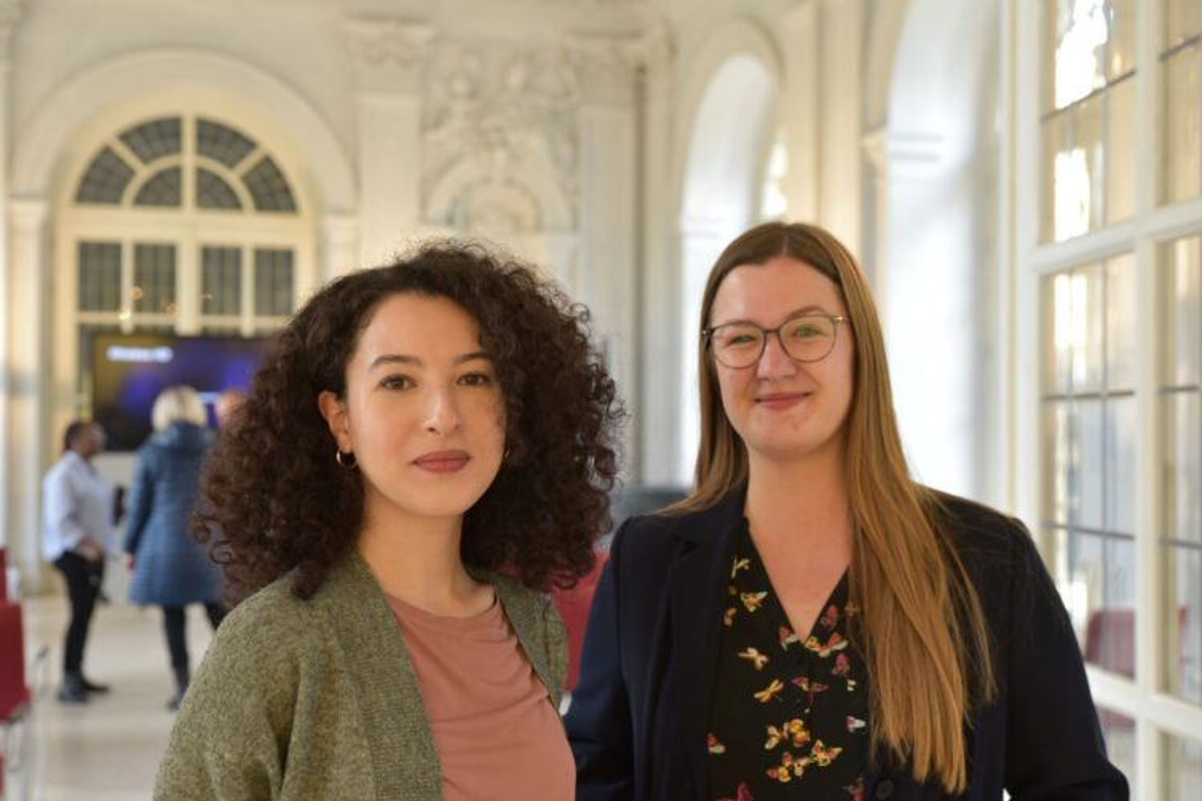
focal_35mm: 49
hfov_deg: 40.3
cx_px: 602
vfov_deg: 27.5
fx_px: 1636
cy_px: 404
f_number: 4
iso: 800
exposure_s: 1/60
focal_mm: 48
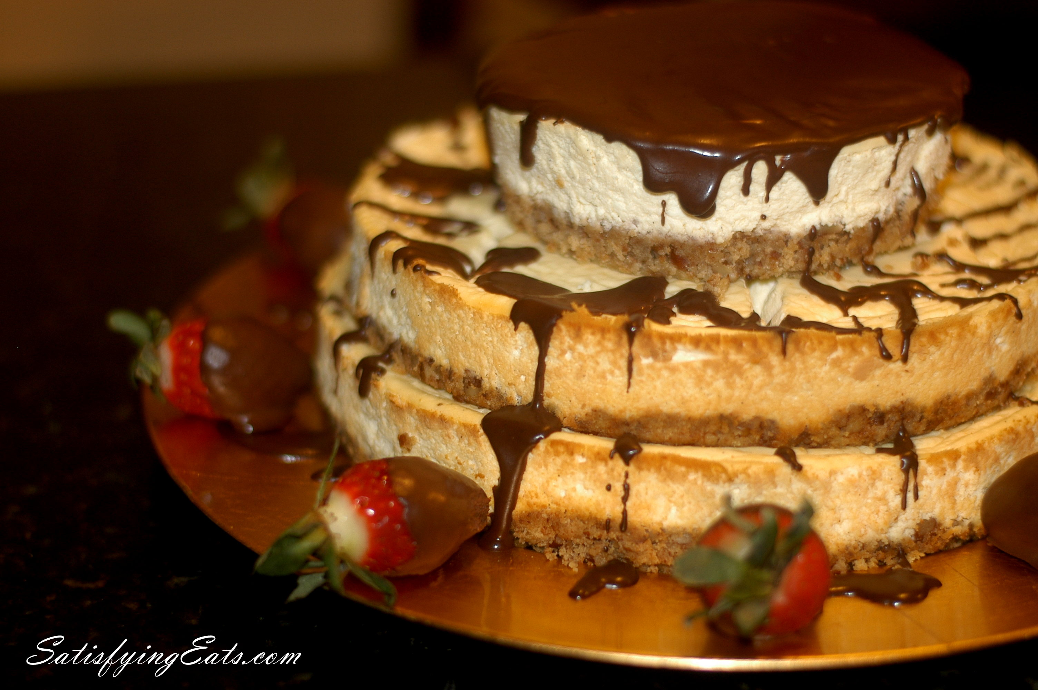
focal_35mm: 75
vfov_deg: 18.1
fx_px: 2161
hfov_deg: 27.0
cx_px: 519
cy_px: 345
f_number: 1.8
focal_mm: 50
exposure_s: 1/60
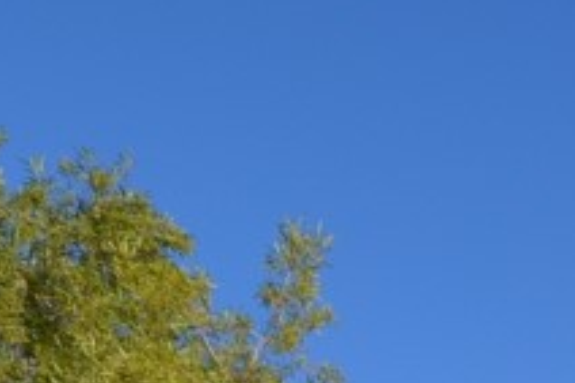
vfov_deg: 7.6
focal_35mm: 161
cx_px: 1234
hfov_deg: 11.3
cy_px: 1114
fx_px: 2569
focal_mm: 14
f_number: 10
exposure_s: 1/200
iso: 100
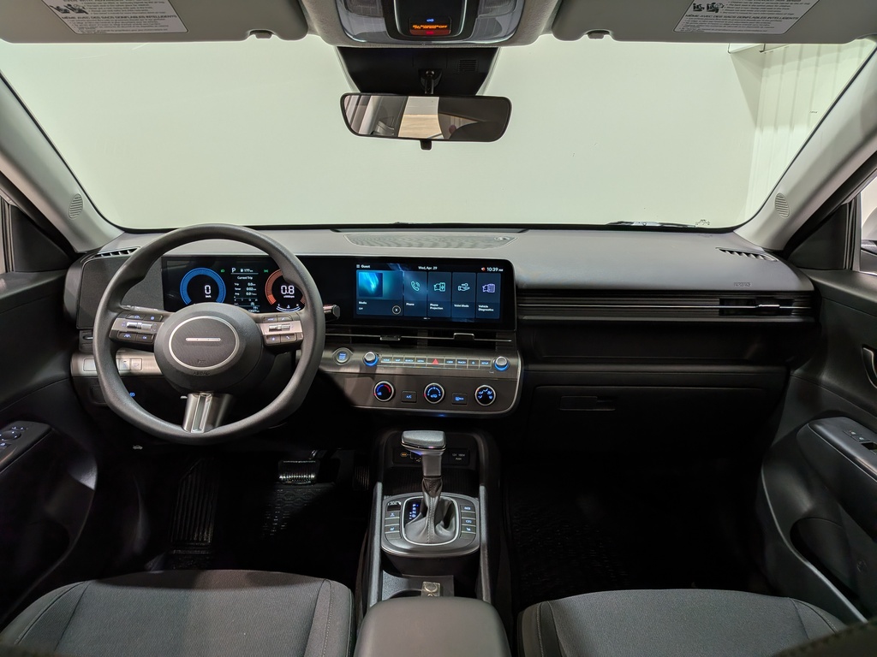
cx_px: 438
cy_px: 328
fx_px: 608
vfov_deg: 56.8
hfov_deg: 71.6
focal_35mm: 24
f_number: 1.7
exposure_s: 1/120
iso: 31
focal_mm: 4.53
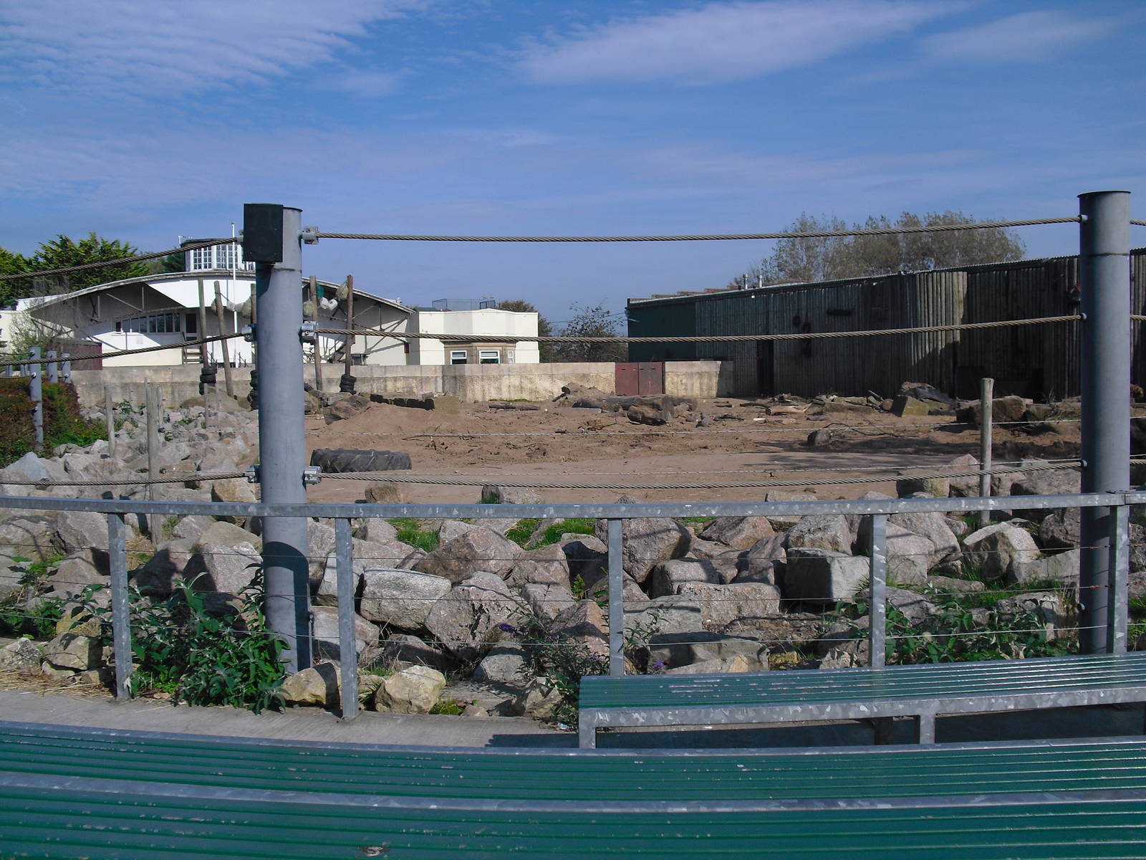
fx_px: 1192
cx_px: 573
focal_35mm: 36
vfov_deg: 39.7
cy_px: 430
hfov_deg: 51.4
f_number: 7.8
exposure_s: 1/250
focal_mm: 6.3
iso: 64
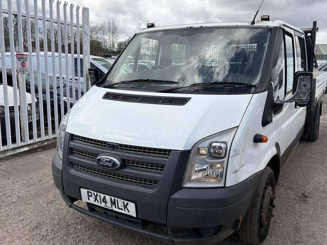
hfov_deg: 58.1
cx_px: 185
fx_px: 293
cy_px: 115
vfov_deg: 45.5
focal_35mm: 31
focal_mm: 5.96
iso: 50
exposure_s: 1/2451
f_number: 1.6
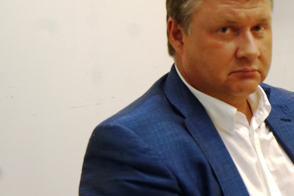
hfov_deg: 16.6
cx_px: 199
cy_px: 65
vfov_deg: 11.2
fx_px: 1003
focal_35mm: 123
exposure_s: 1/160
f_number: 5
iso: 1000
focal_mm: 53
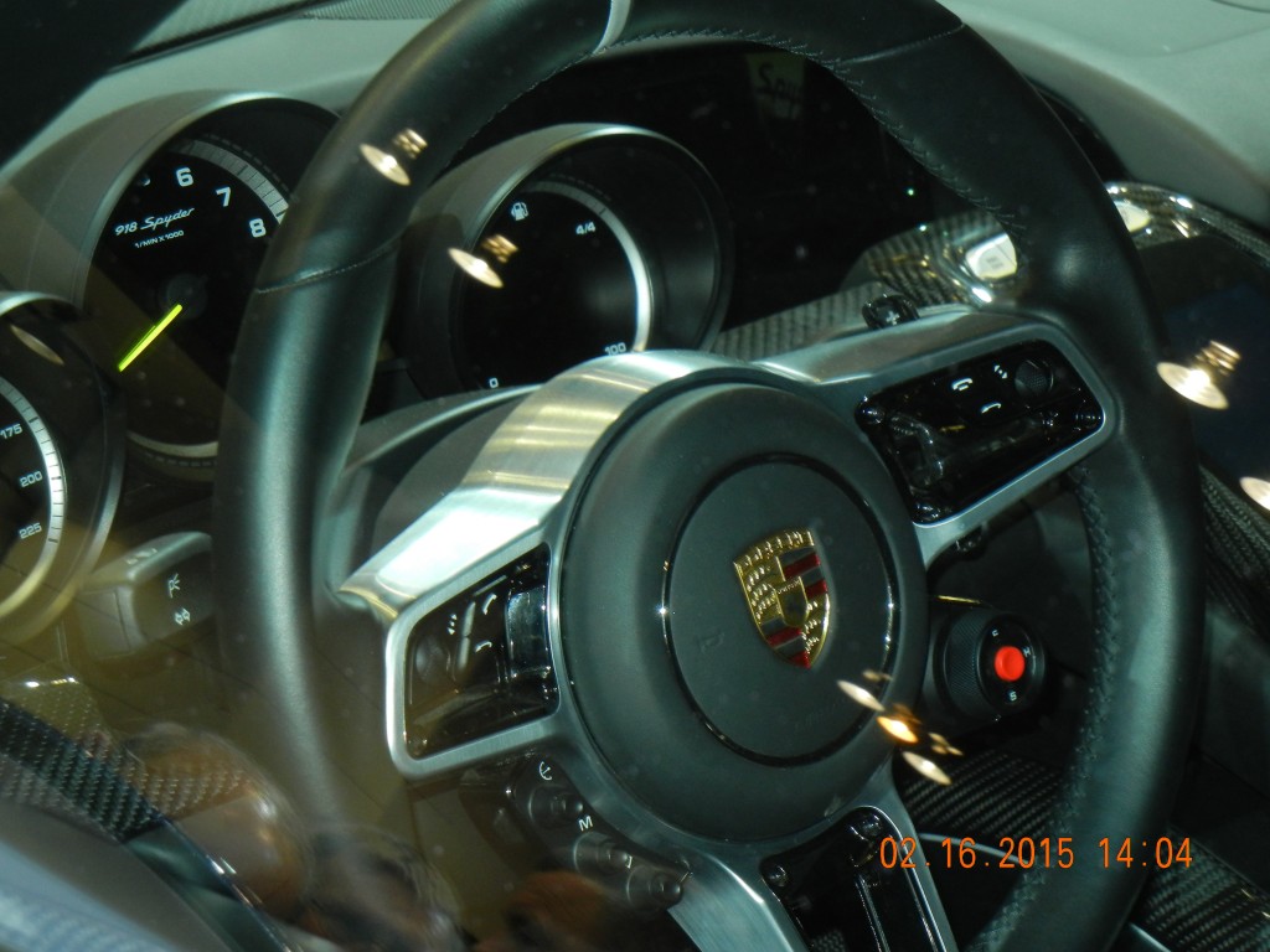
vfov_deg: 12.8
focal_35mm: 116
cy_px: 476
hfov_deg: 17.0
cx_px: 635
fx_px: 4256
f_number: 4.6
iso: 358
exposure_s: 1/30
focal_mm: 20.9
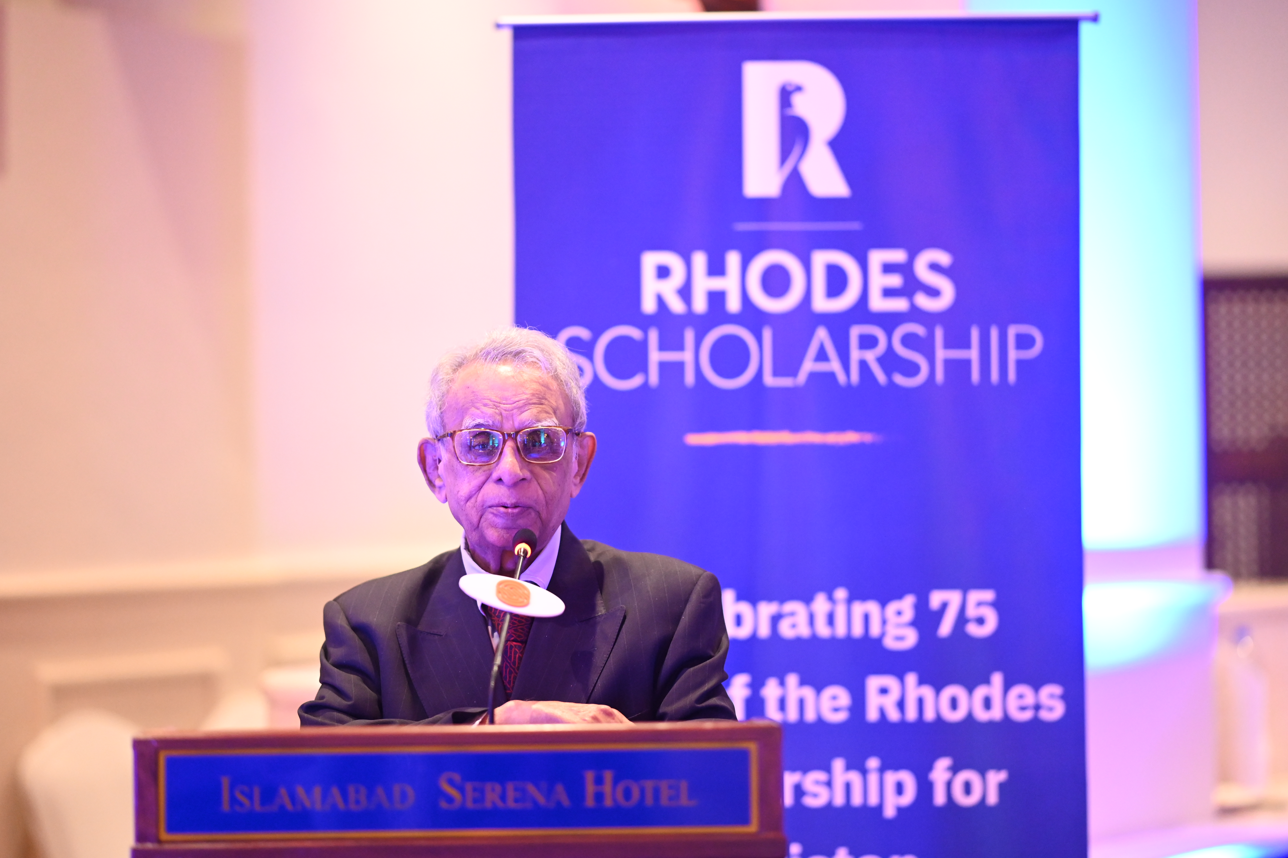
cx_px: 644
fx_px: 3755
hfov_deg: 19.5
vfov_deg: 13.0
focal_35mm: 105
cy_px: 429
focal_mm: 105
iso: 5000
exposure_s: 1/320
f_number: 1.4
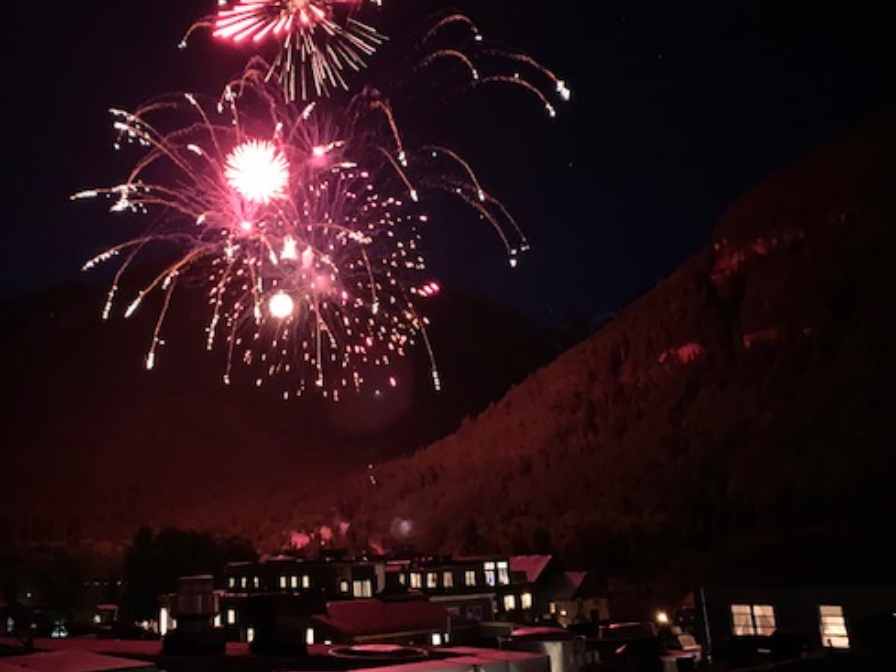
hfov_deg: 53.4
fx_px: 880
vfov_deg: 41.8
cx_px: 337
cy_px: 357
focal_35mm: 34
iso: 3200
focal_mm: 4.25
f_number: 1.8
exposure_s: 1/4
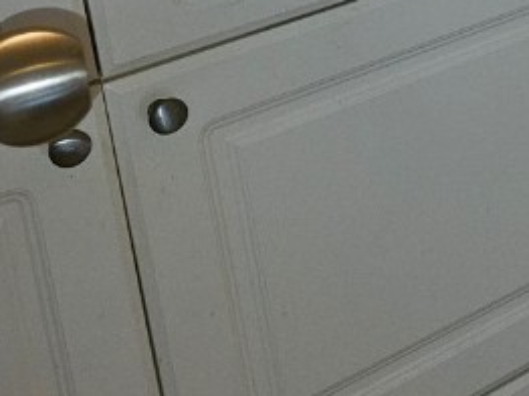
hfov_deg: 17.9
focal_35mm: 90
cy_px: -283
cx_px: 919
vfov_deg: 14.7
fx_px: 1374
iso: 125
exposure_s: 1/40
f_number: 1.7
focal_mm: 6.3
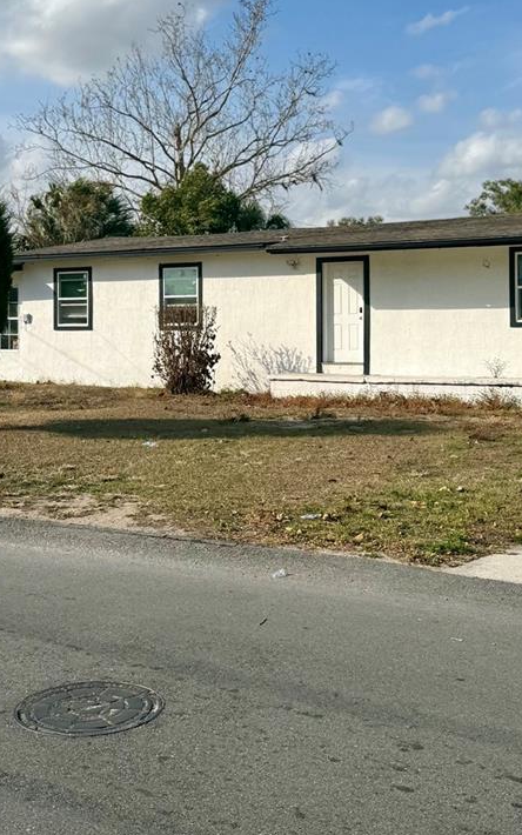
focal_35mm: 43
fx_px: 978
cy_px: 303
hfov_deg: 29.9
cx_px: 253
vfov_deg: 45.7
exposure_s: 1/6711
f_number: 1.78
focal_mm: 6.76
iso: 80
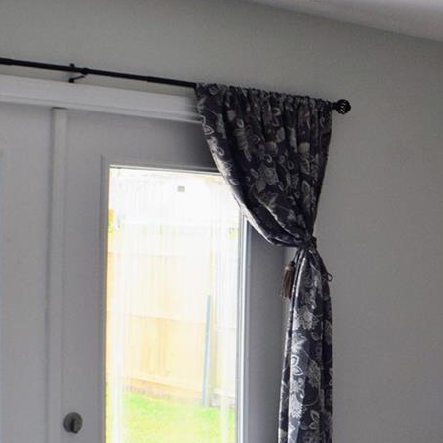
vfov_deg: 15.9
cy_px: 364
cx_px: 502
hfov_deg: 15.5
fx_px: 1578
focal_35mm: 109
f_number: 9
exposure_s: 1/100
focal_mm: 24
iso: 400
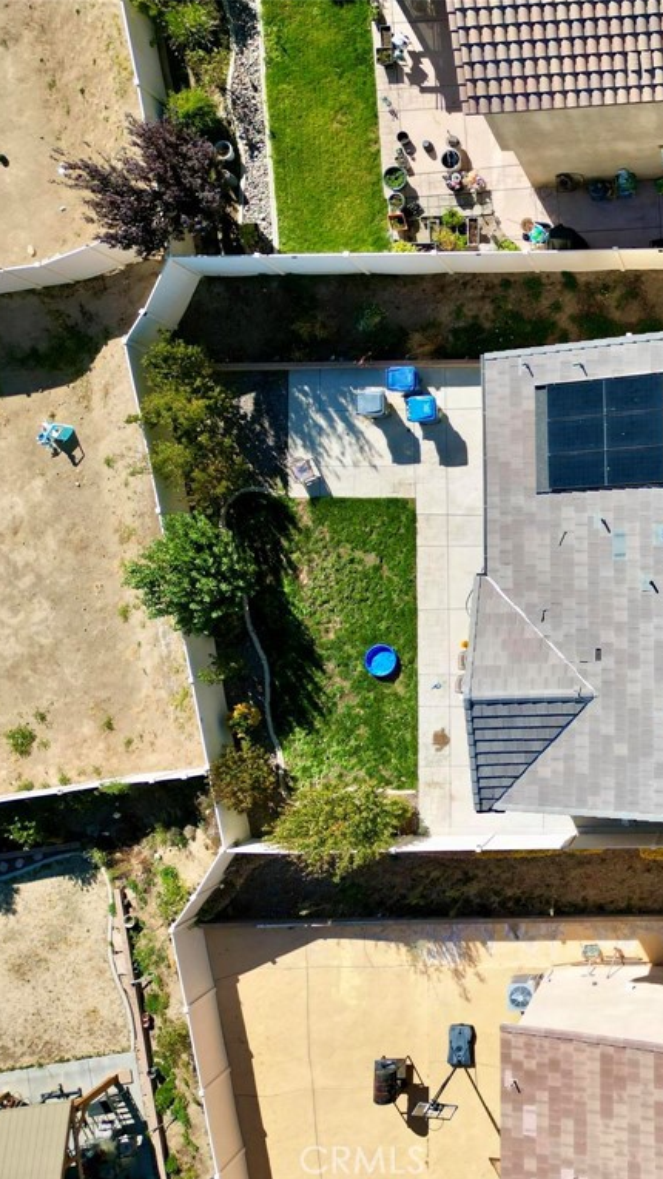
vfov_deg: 56.6
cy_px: 590
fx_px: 1094
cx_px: 723
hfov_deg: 30.3
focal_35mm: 35
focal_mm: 6.72
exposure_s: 1/2500
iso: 130
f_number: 1.7
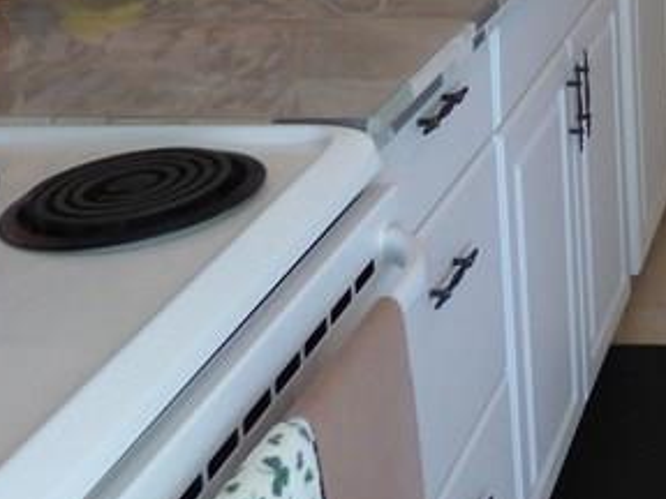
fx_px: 1366
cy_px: -132
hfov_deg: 23.7
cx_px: 897
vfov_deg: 19.3
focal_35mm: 71
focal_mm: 3.58
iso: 320
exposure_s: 1/60
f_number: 2.8
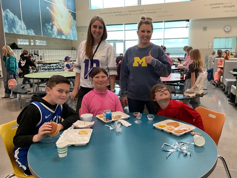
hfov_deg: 58.4
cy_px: 92
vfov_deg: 45.4
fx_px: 212
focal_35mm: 31
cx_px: 122
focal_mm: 3
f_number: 1.8
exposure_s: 1/50
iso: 125
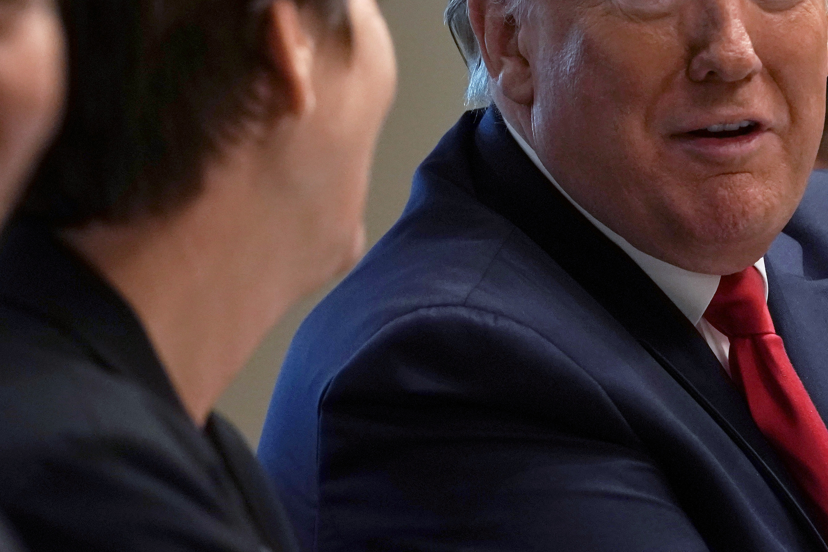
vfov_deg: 3.5
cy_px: 304
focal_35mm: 398
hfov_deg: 5.2
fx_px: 9154
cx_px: 436
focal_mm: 176
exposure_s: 1/200
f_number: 5
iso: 3200
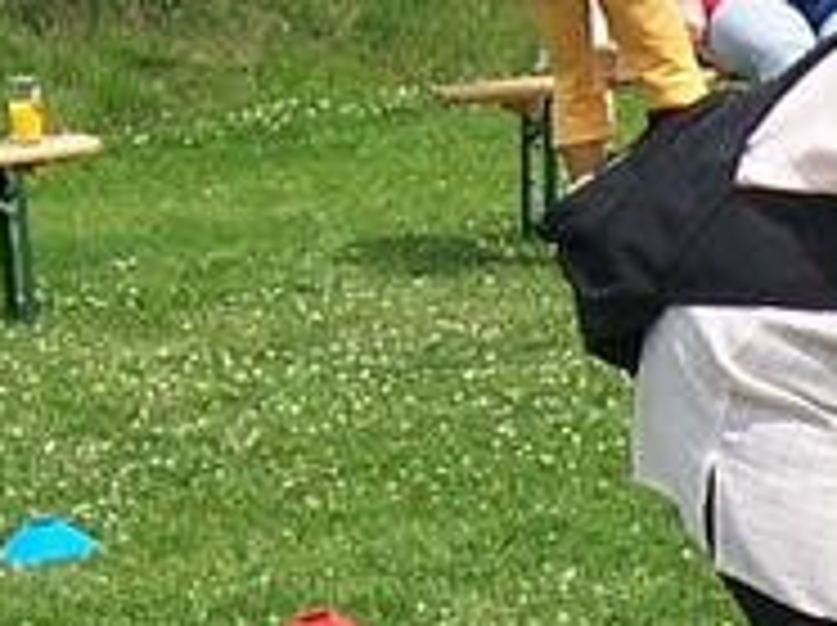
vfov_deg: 8.1
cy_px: 721
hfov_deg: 10.7
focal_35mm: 182
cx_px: 1040
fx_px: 4395
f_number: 4
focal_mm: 5.5
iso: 80
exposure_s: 1/1000
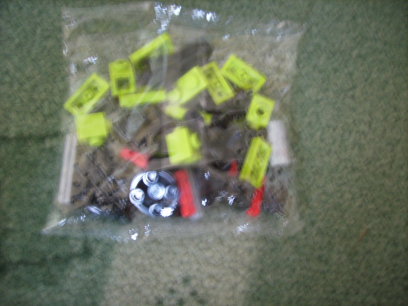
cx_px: 204
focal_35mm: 32
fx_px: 377
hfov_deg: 56.8
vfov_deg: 44.2
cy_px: 153
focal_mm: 5.99
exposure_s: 1/2
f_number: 2.8
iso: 50
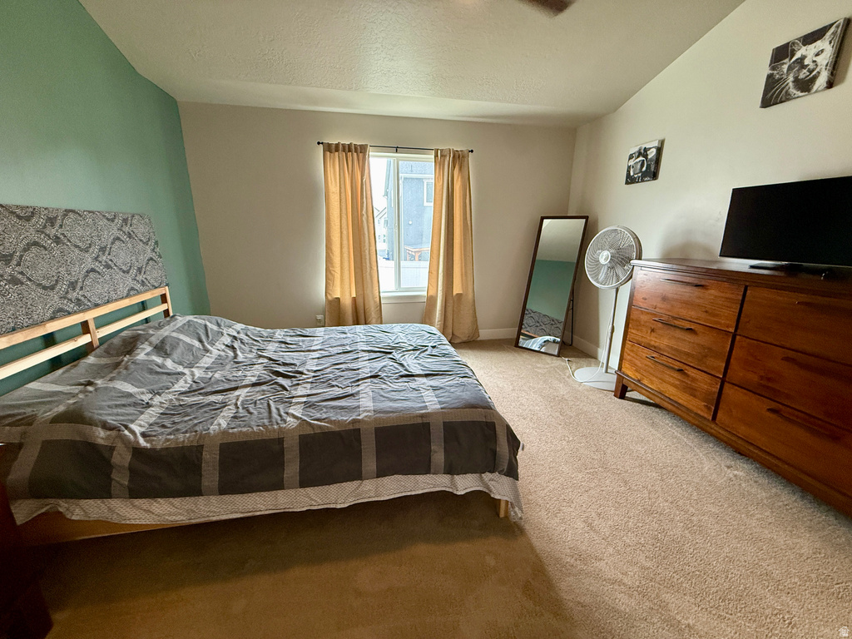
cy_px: 320
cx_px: 426
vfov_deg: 85.7
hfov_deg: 102.1
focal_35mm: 14
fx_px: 345
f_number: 2.2
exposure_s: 1/120
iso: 320
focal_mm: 2.22
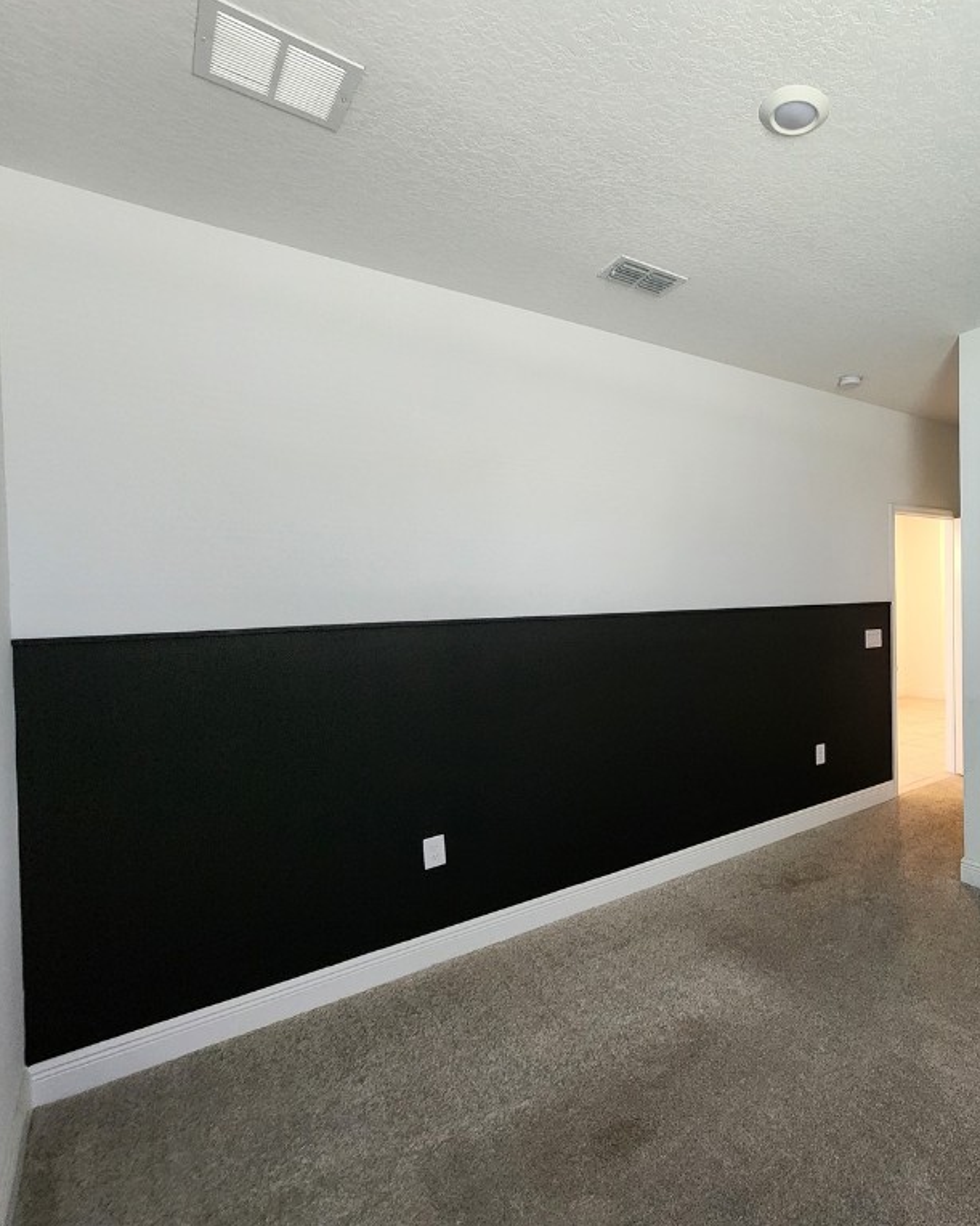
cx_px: 755
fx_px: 616
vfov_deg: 89.6
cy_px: 611
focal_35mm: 17
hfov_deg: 70.8
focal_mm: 2.2
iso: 400
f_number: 2.2
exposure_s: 1/60
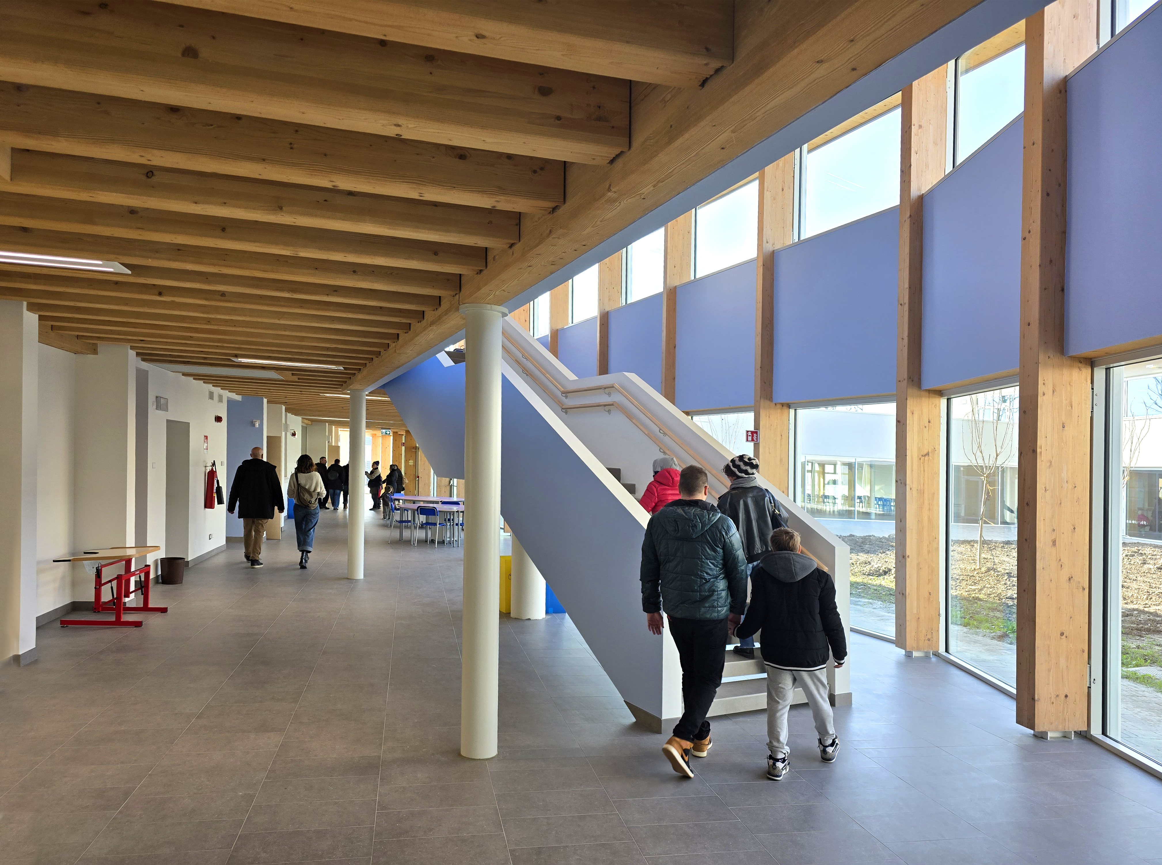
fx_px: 770
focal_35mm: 23
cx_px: 581
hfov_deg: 74.1
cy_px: 432
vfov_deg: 58.7
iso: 32
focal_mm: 6.3
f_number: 1.7
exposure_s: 1/180
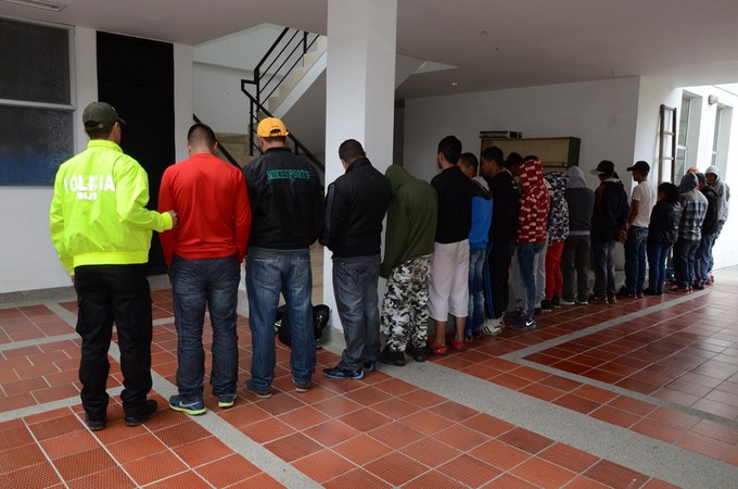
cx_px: 369
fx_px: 552
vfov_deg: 47.7
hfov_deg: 67.5
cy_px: 244
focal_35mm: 27
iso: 640
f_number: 13
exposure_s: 1/100
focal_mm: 18
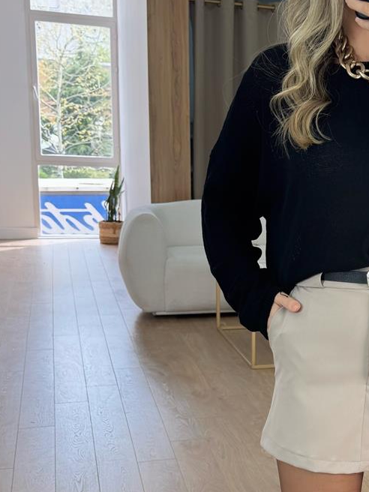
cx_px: 385
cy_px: 352
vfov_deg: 16.8
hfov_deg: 12.5
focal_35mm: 117
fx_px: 1663
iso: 64
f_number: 1.78
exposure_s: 1/100
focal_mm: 6.76
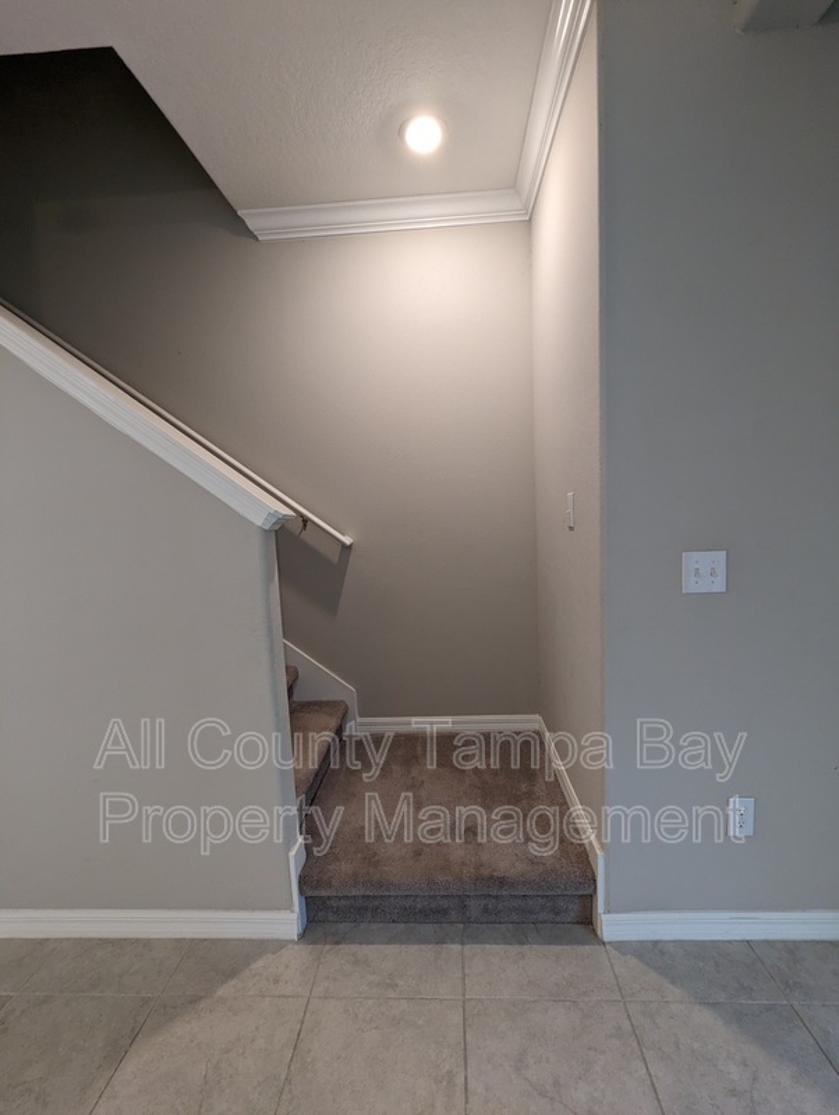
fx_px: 516
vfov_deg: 94.4
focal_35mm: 16
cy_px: 558
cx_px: 420
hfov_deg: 78.2
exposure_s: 1/23.8
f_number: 2.2
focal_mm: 2.35
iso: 84
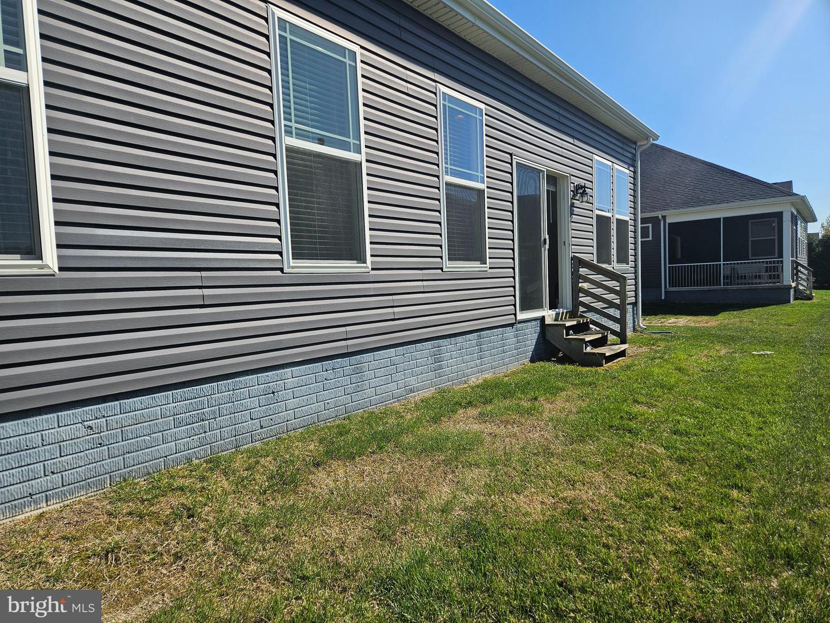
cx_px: 415
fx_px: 551
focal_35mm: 23
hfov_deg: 73.9
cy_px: 312
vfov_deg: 58.9
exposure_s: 1/2346
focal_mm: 5.4
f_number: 1.8
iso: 25
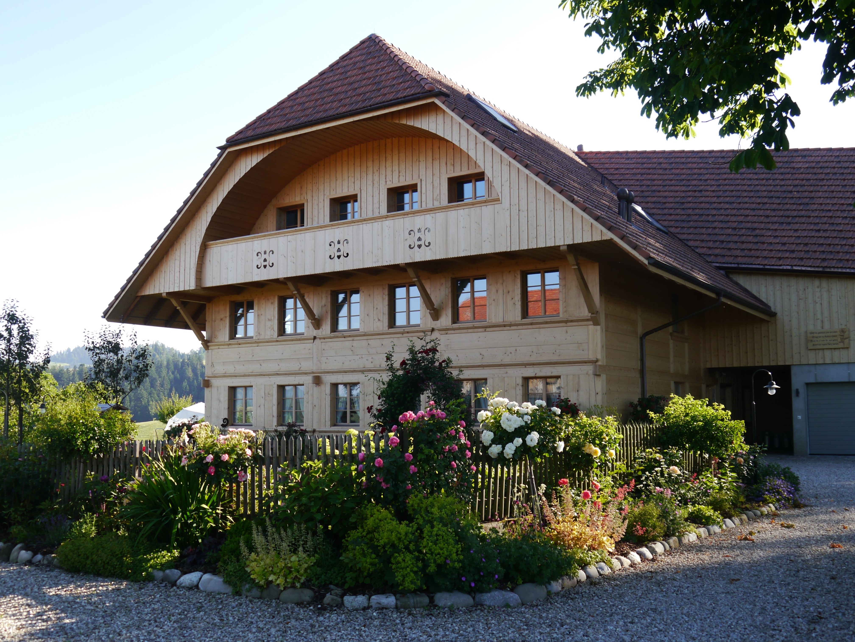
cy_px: 321
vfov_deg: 41.8
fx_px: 840
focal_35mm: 34
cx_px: 428
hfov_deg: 54.0
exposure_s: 1/200
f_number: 5
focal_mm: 17
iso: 160
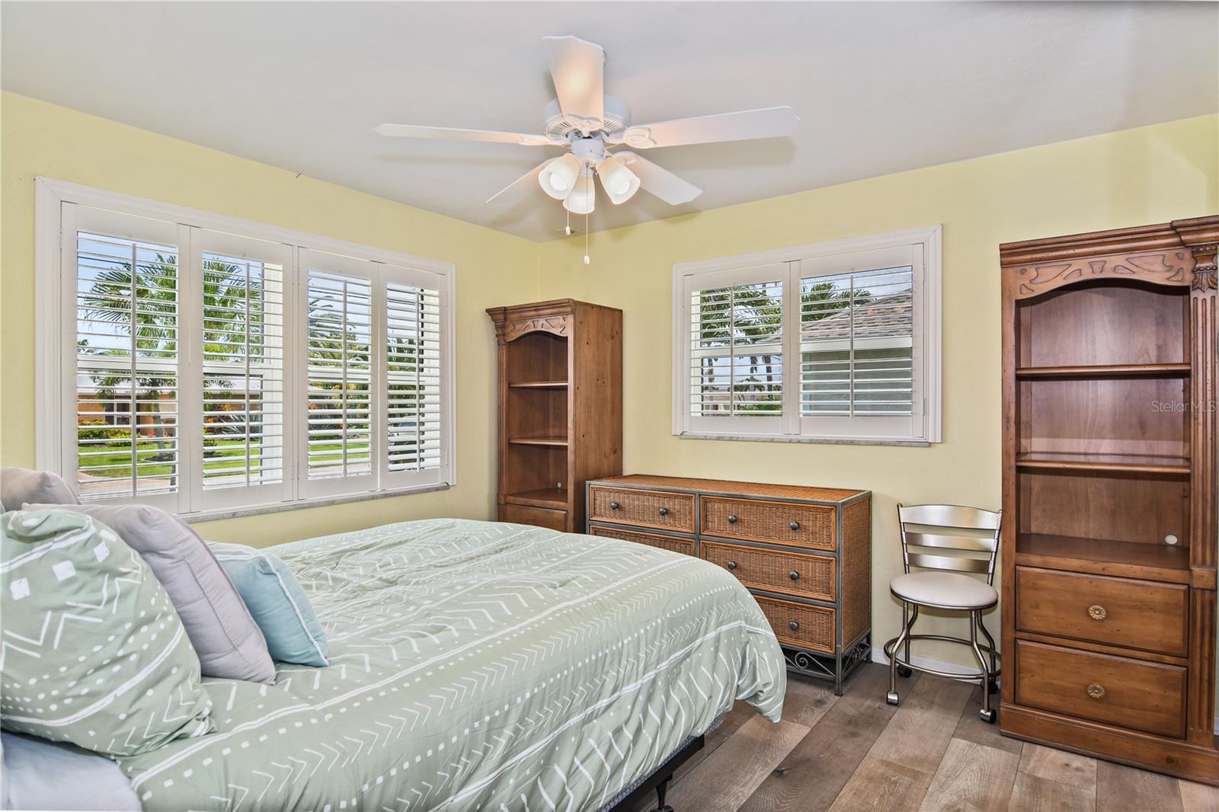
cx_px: 610
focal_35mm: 18
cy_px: 406
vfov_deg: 67.4
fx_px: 609
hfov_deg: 90.0
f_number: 8
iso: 200
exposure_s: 1/30
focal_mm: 12
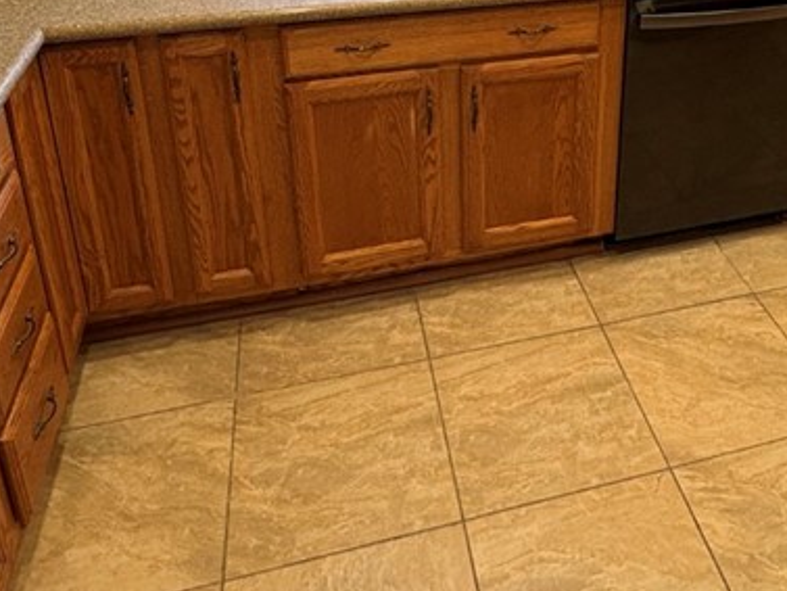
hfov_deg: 47.6
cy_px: -10
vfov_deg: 34.1
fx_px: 864
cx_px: 562
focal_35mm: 38
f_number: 2.2
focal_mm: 2.22
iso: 200
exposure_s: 1/120
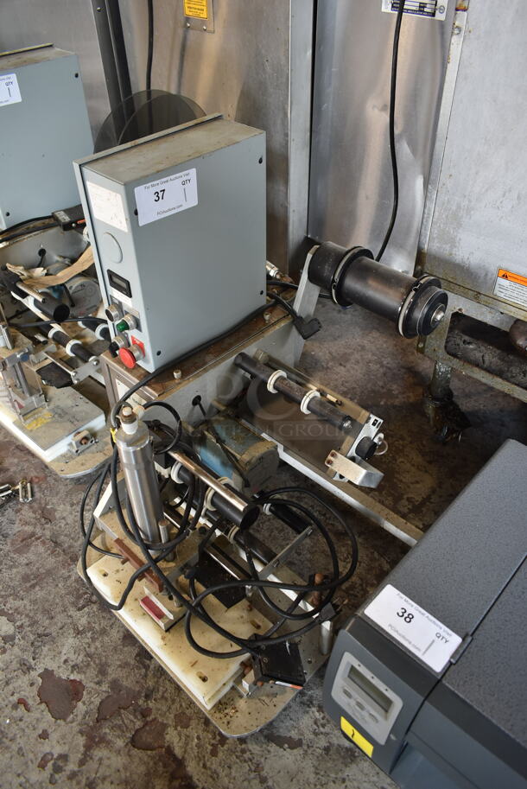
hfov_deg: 48.0
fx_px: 592
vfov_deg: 67.3
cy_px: 394
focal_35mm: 27
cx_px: 264
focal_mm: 18
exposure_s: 1/30
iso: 450
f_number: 3.5
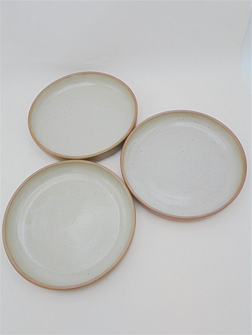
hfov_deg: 48.2
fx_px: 281
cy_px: 168
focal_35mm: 29
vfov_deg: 61.7
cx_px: 126
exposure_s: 1/30
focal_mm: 5.3
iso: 100
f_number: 3.7
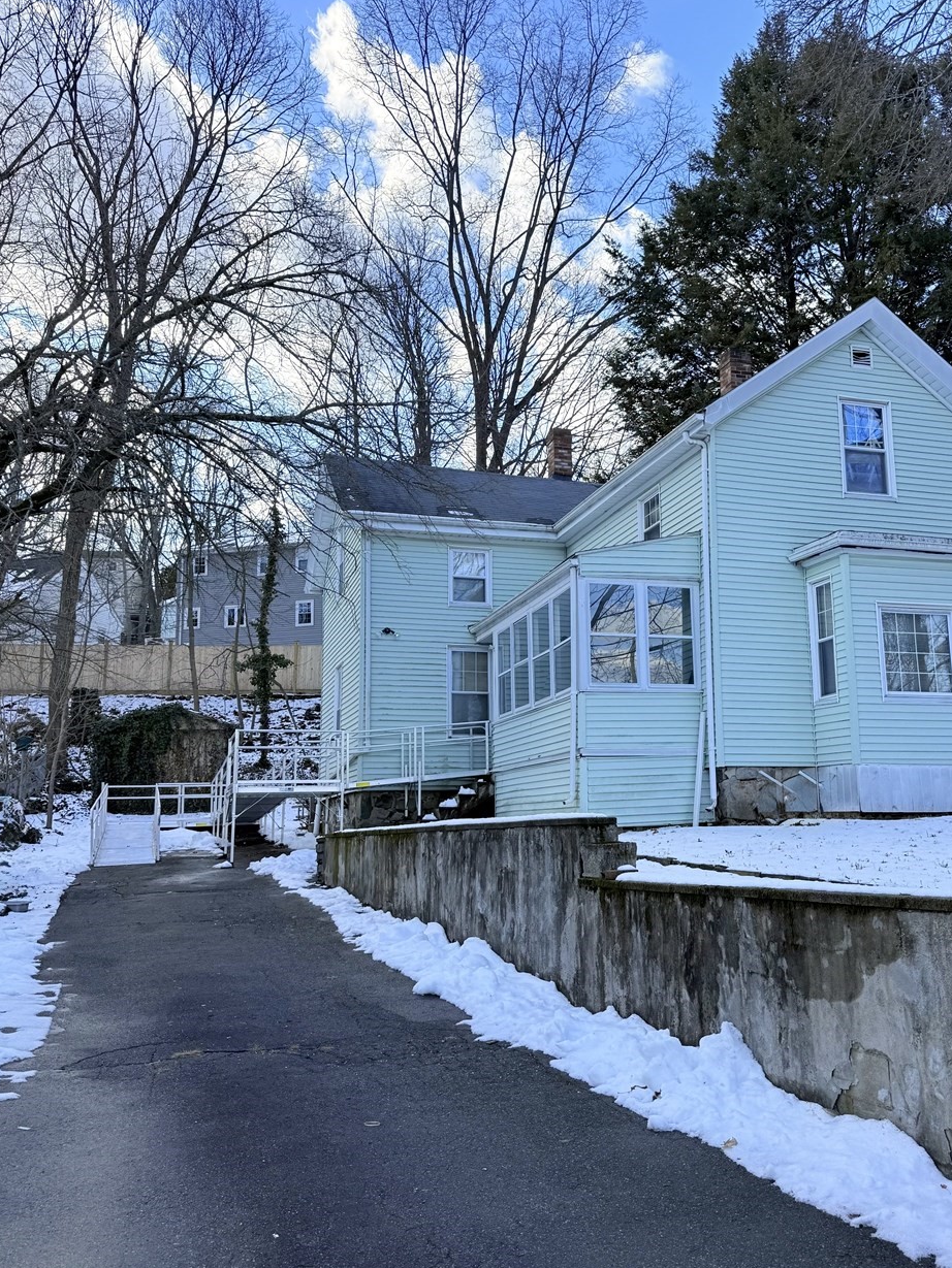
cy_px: 653
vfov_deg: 59.9
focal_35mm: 30
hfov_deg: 46.7
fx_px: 1100
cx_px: 545
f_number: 1.78
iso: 100
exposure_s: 1/1901
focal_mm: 6.76
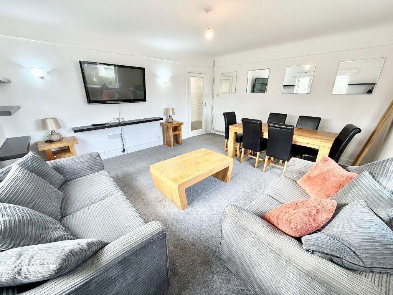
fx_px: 159
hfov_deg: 102.1
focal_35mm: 14
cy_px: 148
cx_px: 196
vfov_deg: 85.7
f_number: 2.2
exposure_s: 1/100
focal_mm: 2.22
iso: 125
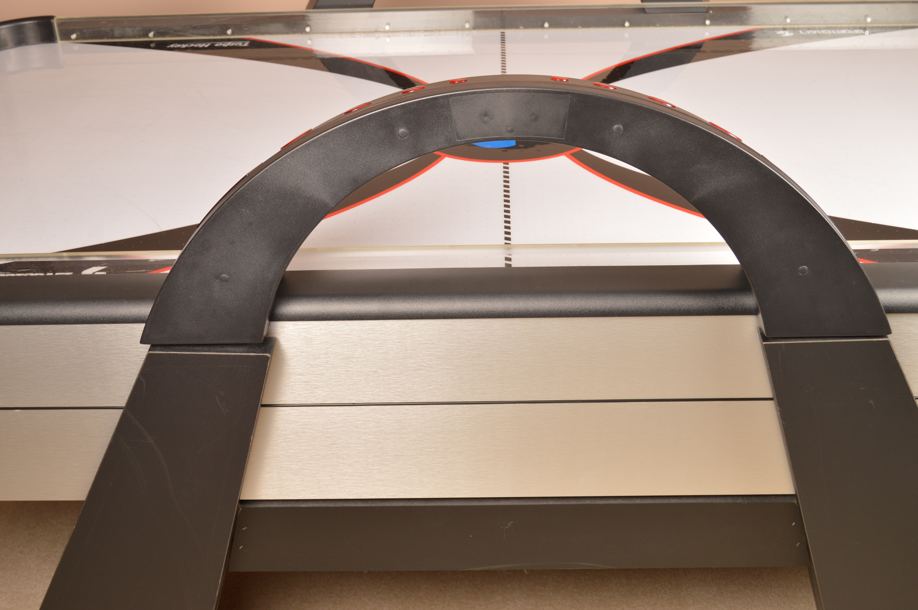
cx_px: 459
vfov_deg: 29.8
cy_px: 305
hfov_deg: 43.6
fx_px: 1146
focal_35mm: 45
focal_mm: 30
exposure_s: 1/160
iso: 200
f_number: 6.3
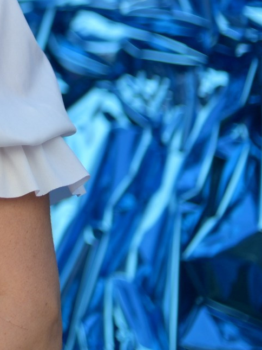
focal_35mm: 191
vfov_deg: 10.2
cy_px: -70
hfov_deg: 7.2
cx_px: -402
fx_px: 1927
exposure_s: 1/2500
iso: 80
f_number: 1.2
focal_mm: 50
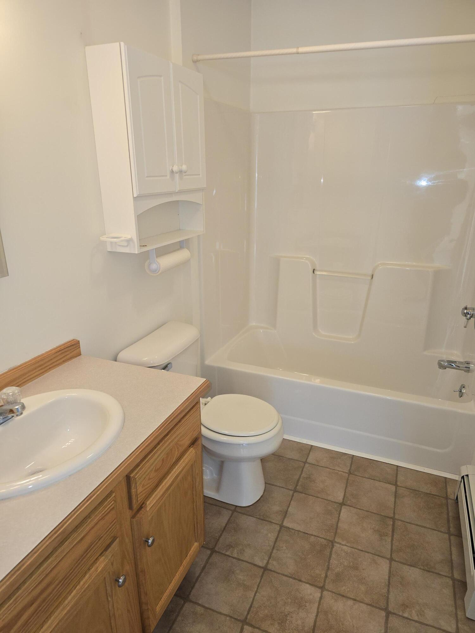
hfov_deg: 58.9
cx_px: 238
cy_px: 316
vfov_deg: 73.9
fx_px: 421
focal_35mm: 23
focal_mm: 6.3
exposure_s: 1/60
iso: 80
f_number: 1.7
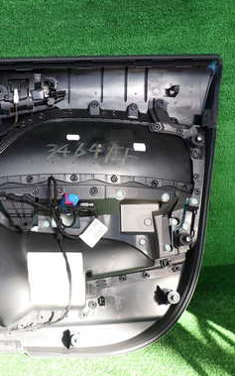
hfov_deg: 29.4
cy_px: 188
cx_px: 29
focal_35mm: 42
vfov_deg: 47.2
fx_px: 430
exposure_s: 1/80
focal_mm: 4.5
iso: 100
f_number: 2.8
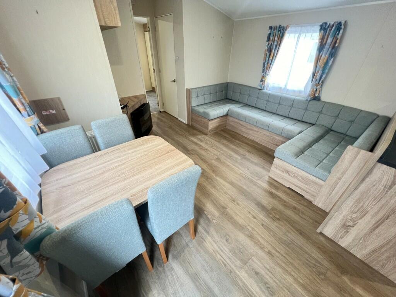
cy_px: 148
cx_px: 198
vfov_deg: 89.9
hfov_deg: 106.2
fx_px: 149
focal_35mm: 13
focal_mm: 1.57
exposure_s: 1/66
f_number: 1.8
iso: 250
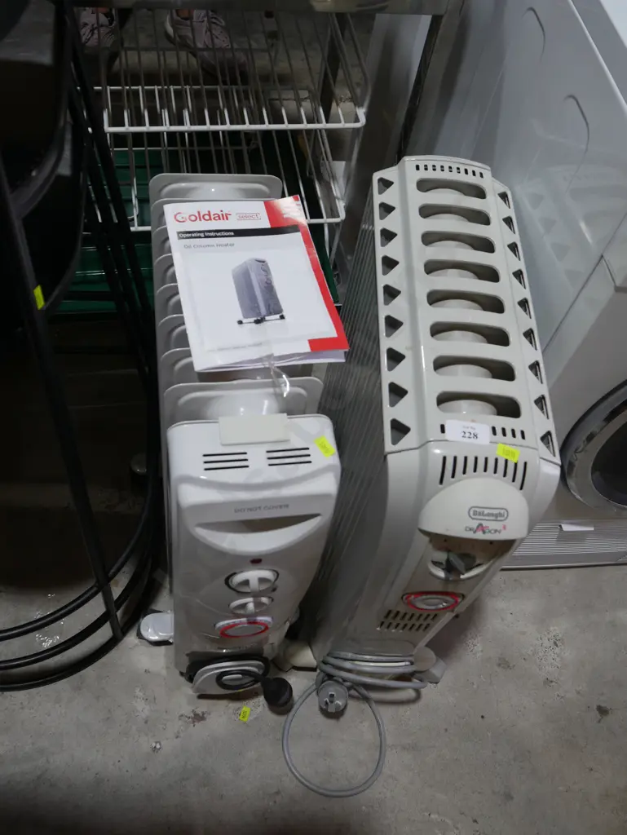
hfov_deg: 41.8
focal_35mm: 34
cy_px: 418
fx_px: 820
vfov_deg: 53.9
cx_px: 314
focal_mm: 17
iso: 200
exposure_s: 1/125
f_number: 4.5
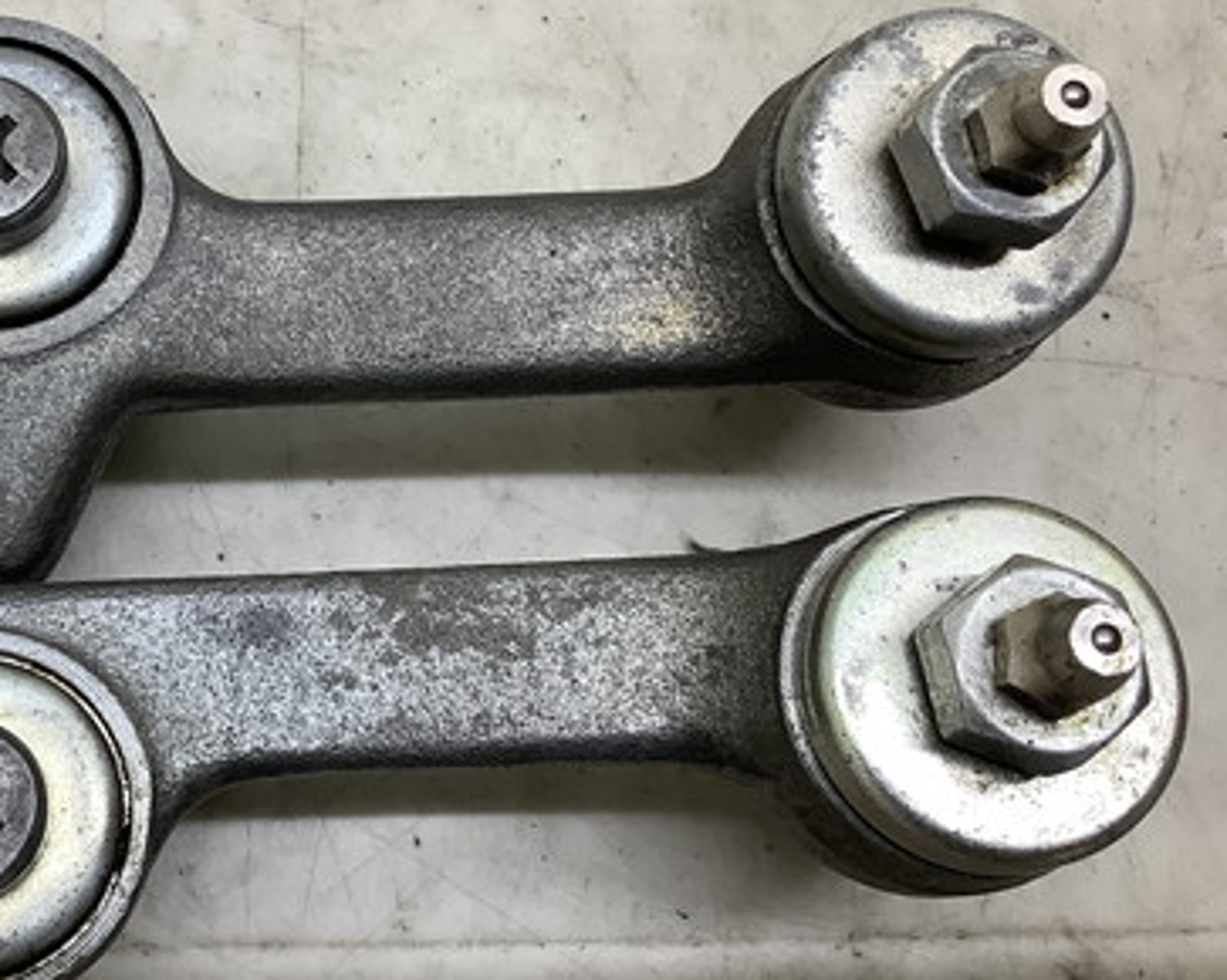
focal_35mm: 50
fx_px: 1815
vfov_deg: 30.2
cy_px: 419
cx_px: 254
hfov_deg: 36.2
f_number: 2.4
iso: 64
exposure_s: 1/60
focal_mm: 3.3
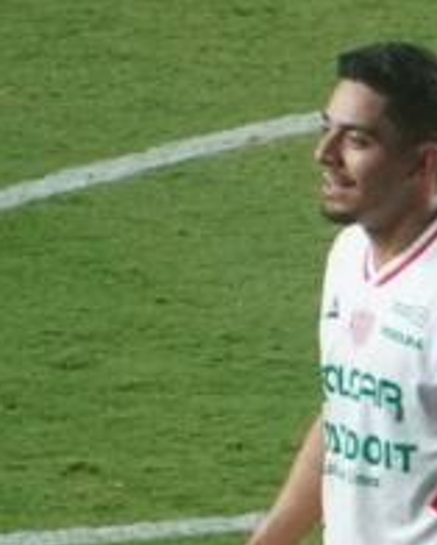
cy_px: 681
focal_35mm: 526
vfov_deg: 3.7
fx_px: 8502
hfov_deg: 2.9
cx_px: 418
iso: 3200
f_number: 5.6
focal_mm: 135
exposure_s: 1/250
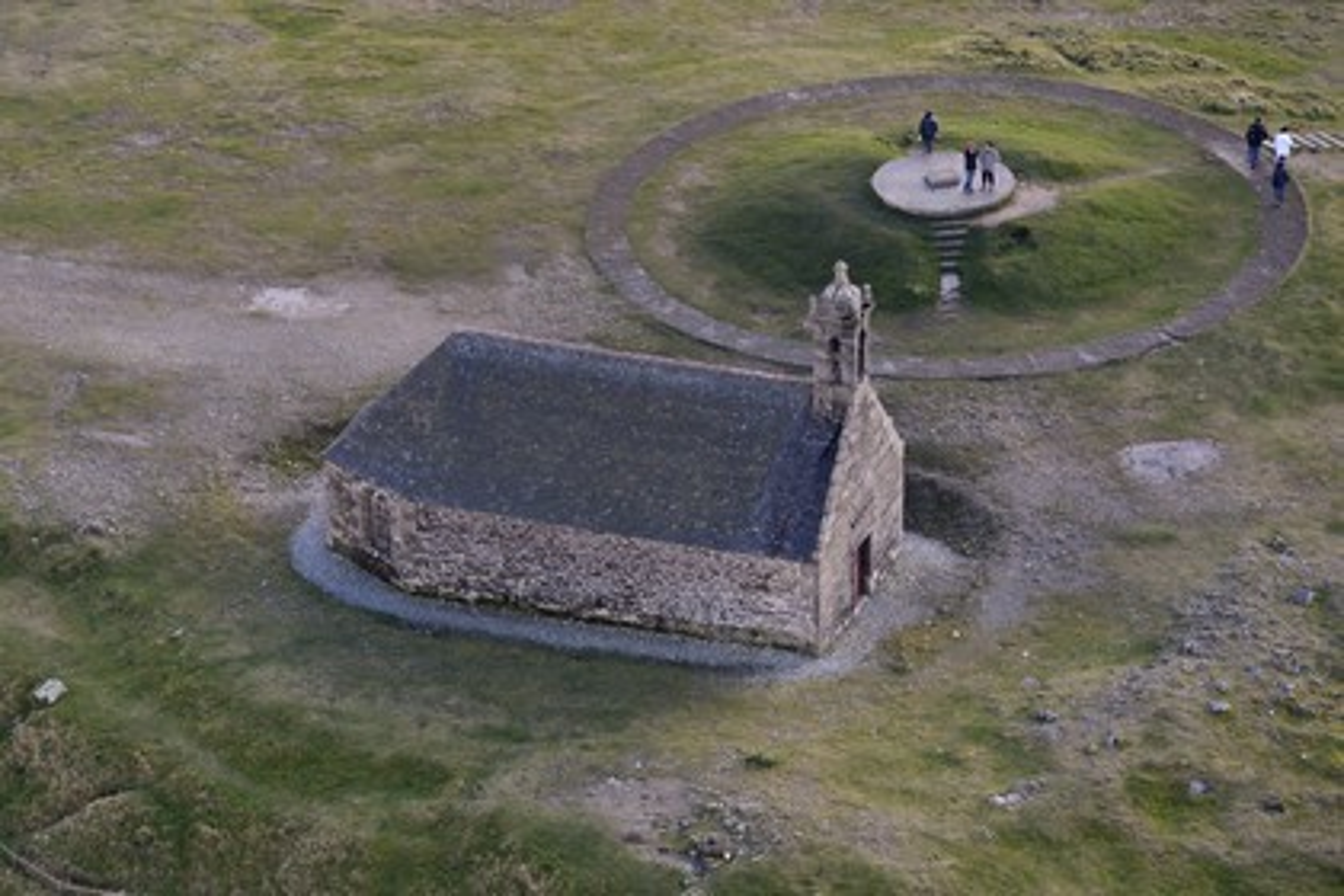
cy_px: 448
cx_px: 672
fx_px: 6346
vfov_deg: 8.1
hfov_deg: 12.1
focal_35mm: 170
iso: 800
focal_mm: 170
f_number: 5
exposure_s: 1/1000
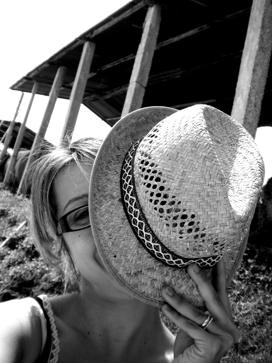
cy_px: 182
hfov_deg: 40.7
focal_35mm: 35
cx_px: 136
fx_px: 367
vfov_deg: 52.6
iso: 80
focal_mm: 6.3
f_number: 4.6
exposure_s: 1/527
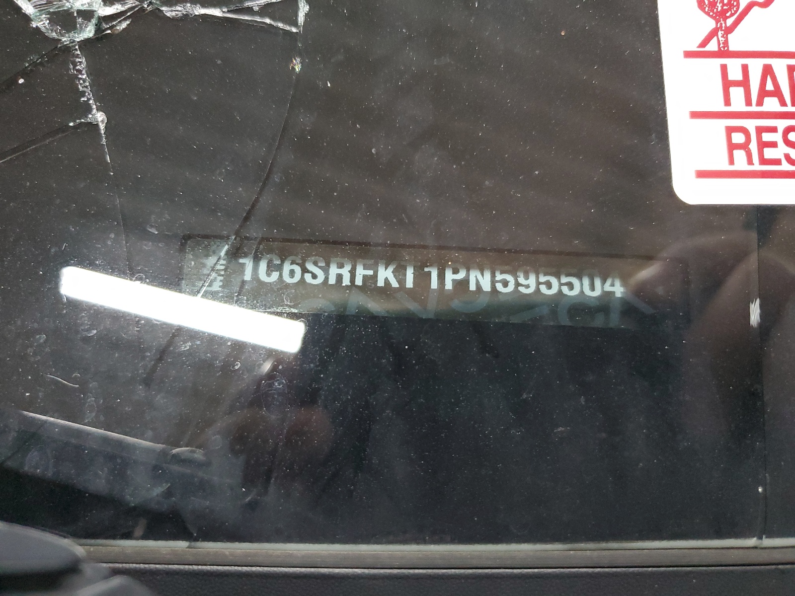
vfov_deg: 53.1
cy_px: 298
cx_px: 398
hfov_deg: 67.3
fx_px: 597
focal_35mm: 26
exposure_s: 1/40
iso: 303
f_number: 1.5
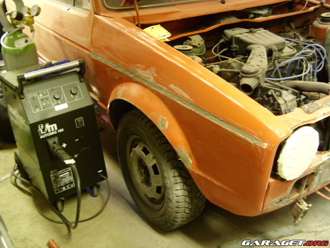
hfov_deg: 49.0
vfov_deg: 37.7
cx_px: 165
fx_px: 362
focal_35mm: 38
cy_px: 124
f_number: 2.8
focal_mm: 6.3
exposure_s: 1/5
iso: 300
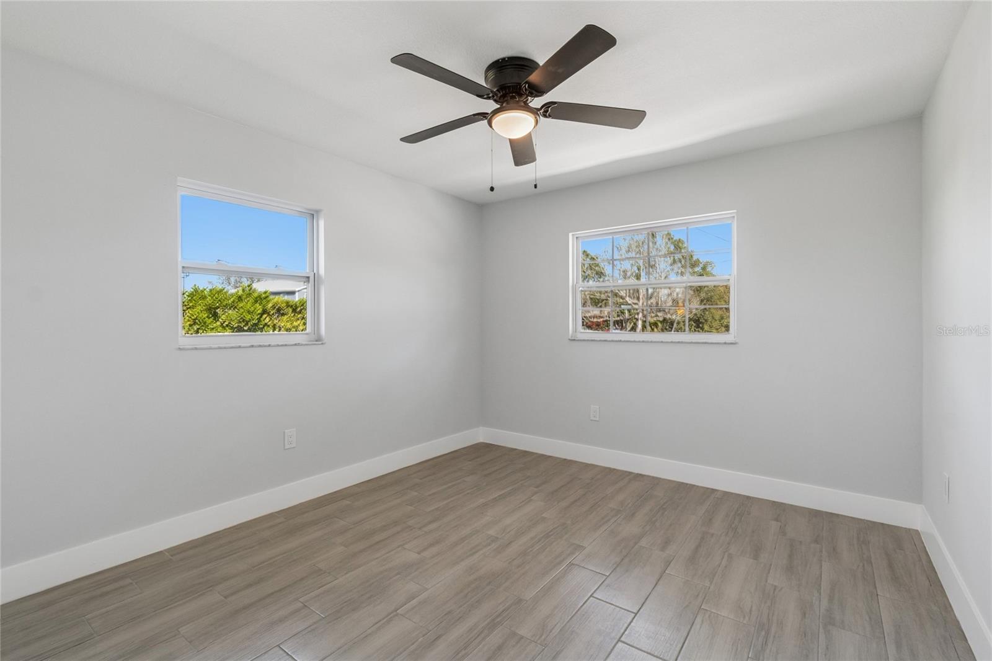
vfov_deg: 77.3
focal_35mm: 15
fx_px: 413
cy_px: 330
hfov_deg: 100.4
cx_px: 496
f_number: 7.1
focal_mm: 10
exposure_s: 1/60
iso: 640
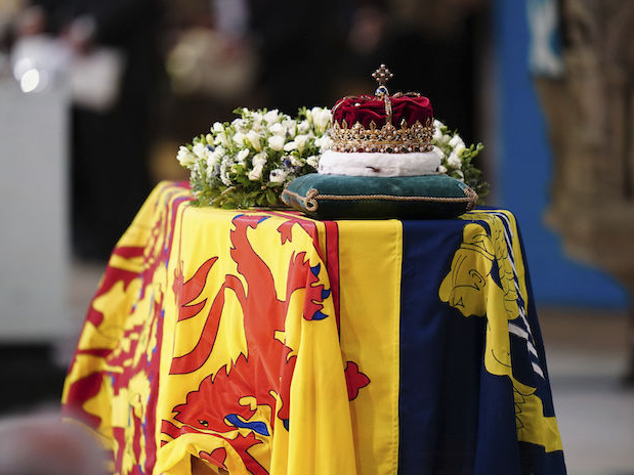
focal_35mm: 435
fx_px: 7966
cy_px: 238
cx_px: 354
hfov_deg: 4.6
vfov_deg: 3.4
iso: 3200
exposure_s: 1/160
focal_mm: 400
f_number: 2.8
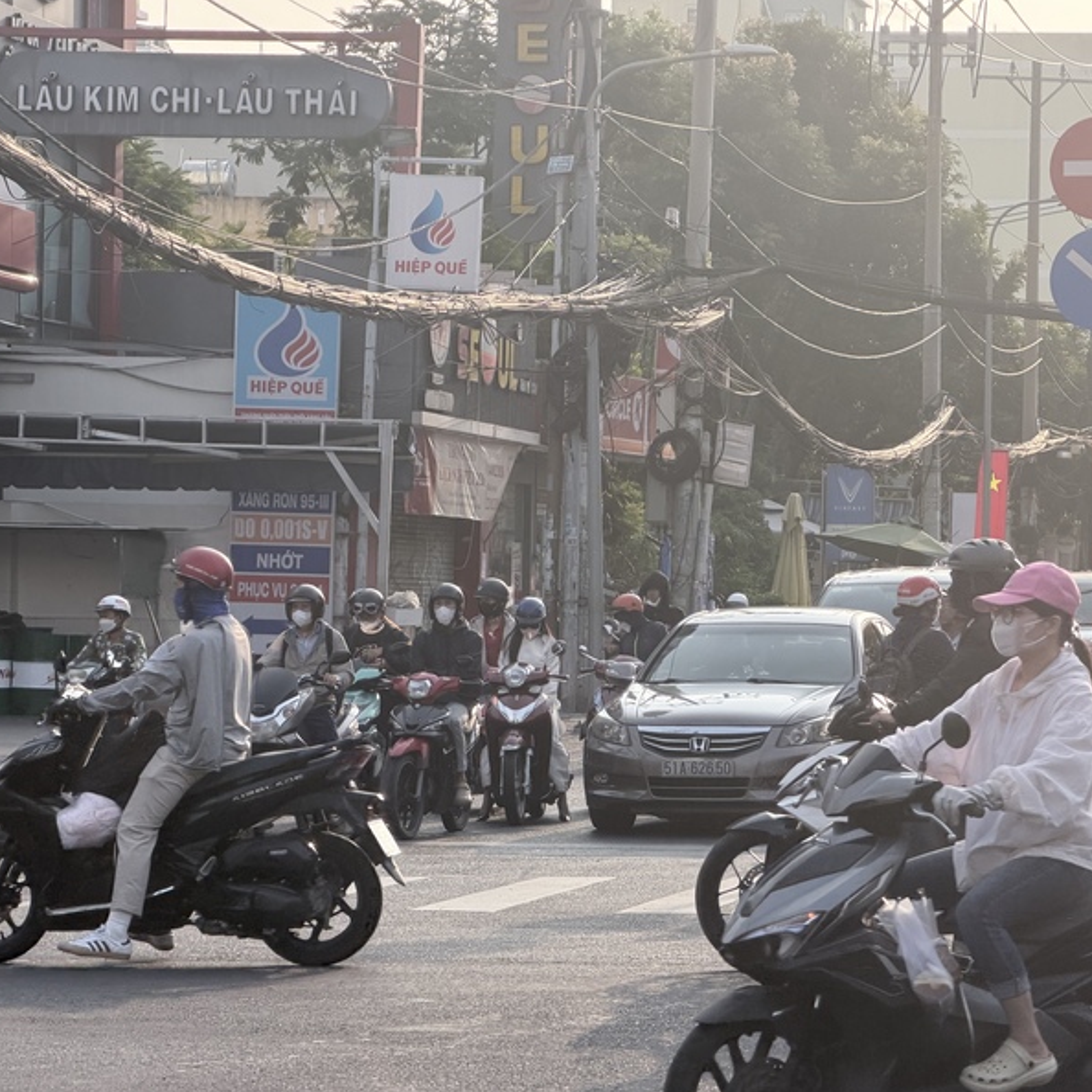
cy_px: 550
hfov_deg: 14.6
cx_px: 506
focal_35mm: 119
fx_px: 4247
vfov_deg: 14.7
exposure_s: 1/564
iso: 50
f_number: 2.8
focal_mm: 16.89
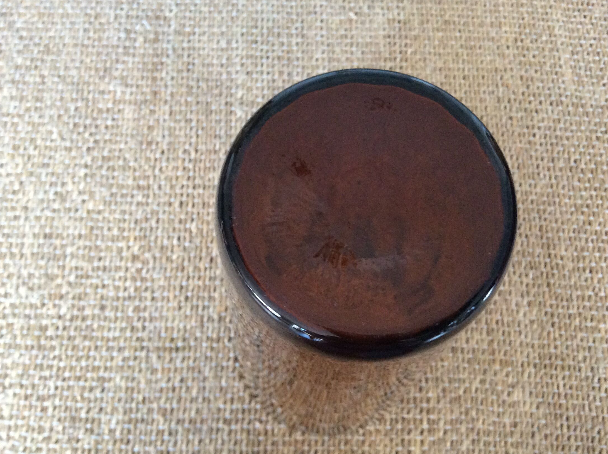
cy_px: 228
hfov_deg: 49.0
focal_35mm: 38
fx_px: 666
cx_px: 318
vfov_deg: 37.6
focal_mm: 3.3
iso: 250
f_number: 2.4
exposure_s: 1/25
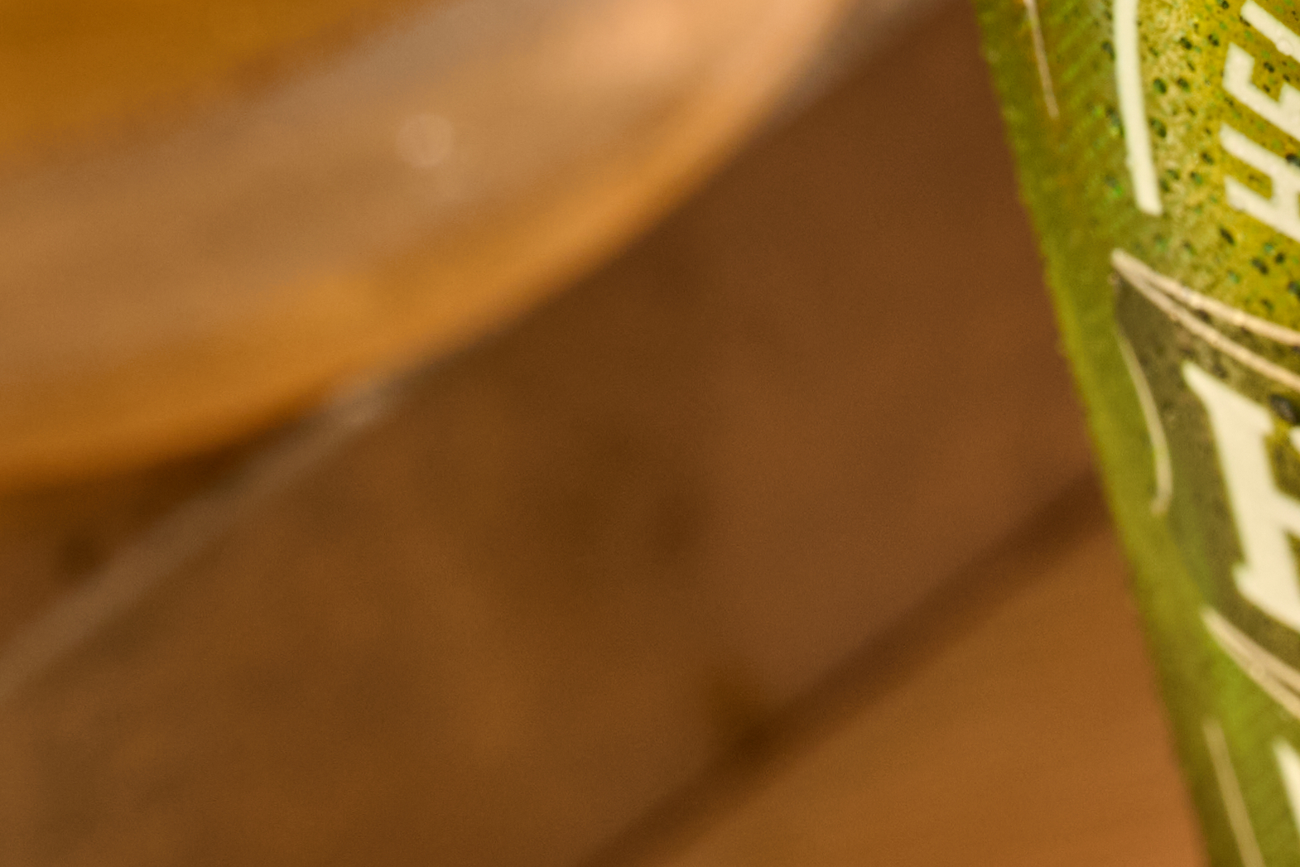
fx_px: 19934
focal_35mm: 552
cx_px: 3040
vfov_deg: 2.5
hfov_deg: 3.7
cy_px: 623
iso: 100
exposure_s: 1/160
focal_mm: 105
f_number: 11
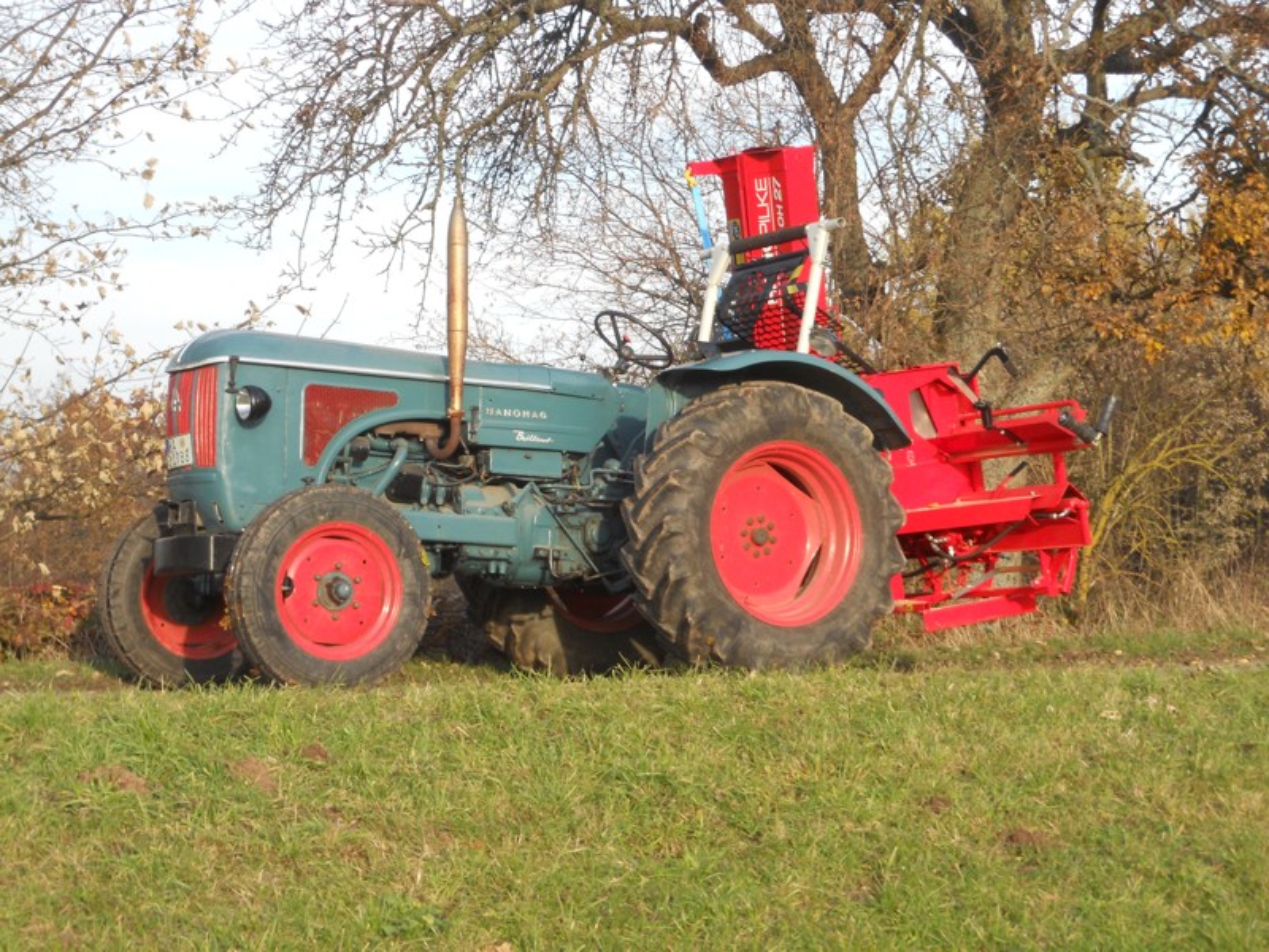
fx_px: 2823
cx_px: 634
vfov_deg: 19.1
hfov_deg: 25.3
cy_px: 476
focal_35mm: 77
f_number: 5.9
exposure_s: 1/100
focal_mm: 13.9
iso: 80
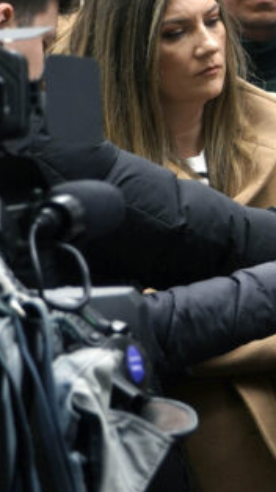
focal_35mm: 308
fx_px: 4008
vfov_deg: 7.0
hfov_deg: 3.8
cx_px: 869
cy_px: -12
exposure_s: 1/80
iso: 125
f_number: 5
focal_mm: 48
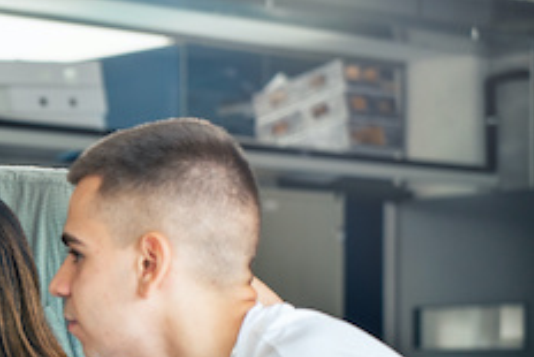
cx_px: -39
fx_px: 2078
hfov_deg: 14.3
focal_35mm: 140
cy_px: 381
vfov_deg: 9.7
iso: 800
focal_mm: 65
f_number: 4
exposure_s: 1/160
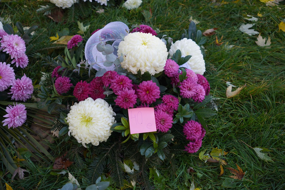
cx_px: 142
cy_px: 95
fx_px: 413
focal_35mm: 52
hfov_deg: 38.1
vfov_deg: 25.9
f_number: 3.2
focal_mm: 34.8
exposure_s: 1/200
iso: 100
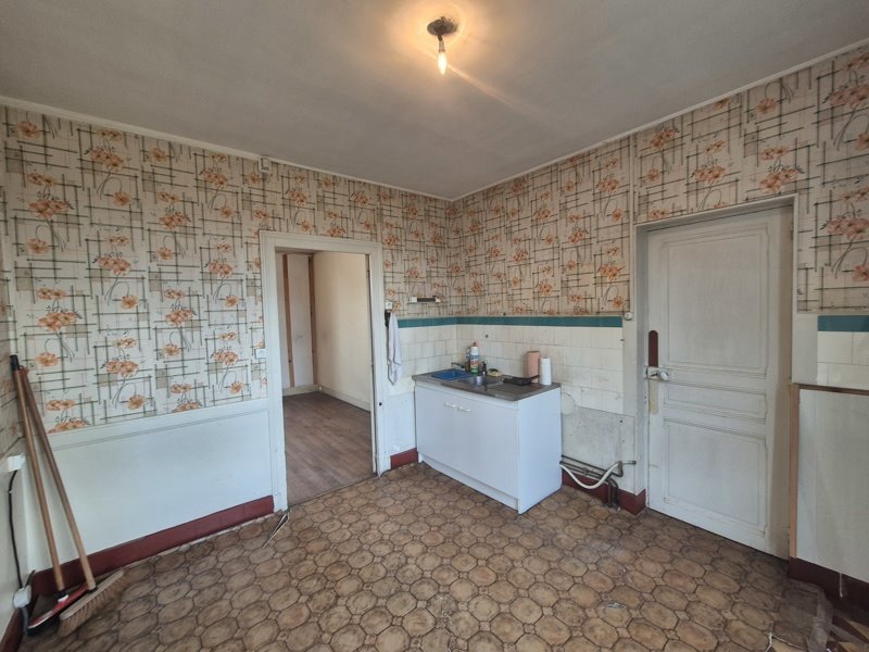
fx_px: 326
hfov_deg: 106.2
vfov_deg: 89.9
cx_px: 434
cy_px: 326
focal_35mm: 13
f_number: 2.2
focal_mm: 2.2
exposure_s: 1/50
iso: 200
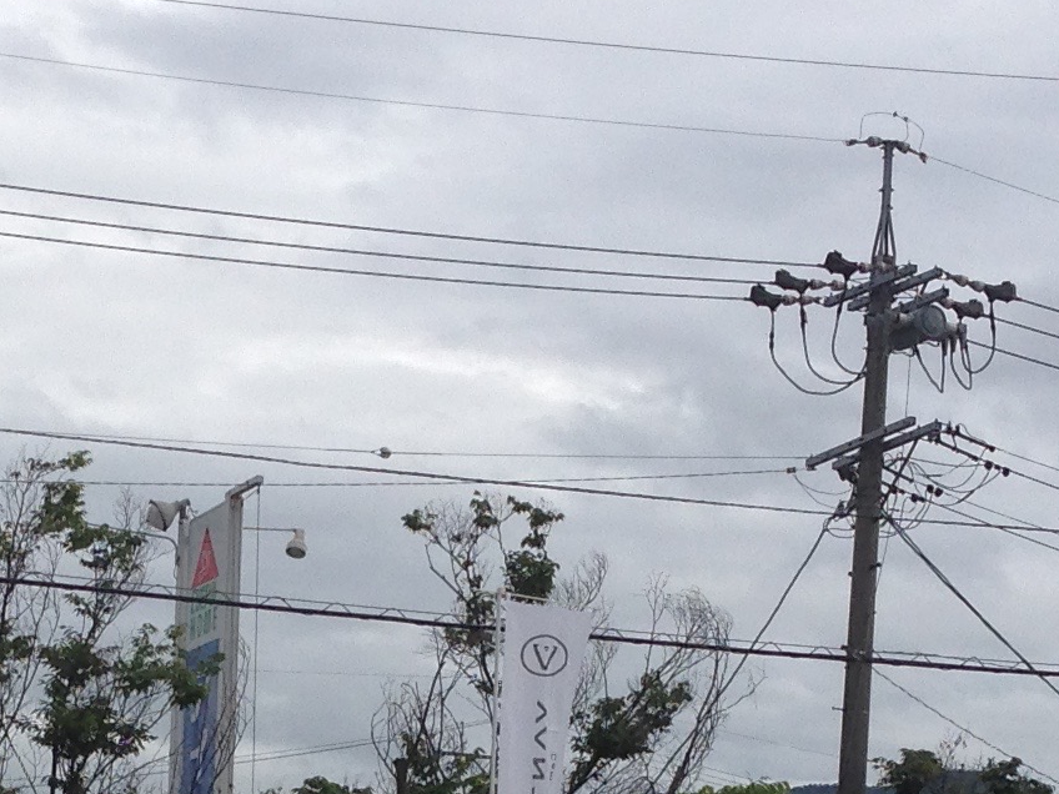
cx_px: 357
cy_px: 1115
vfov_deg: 11.3
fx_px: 3885
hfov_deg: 15.5
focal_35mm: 127
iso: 50
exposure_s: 1/1427
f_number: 2.4
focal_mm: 4.12
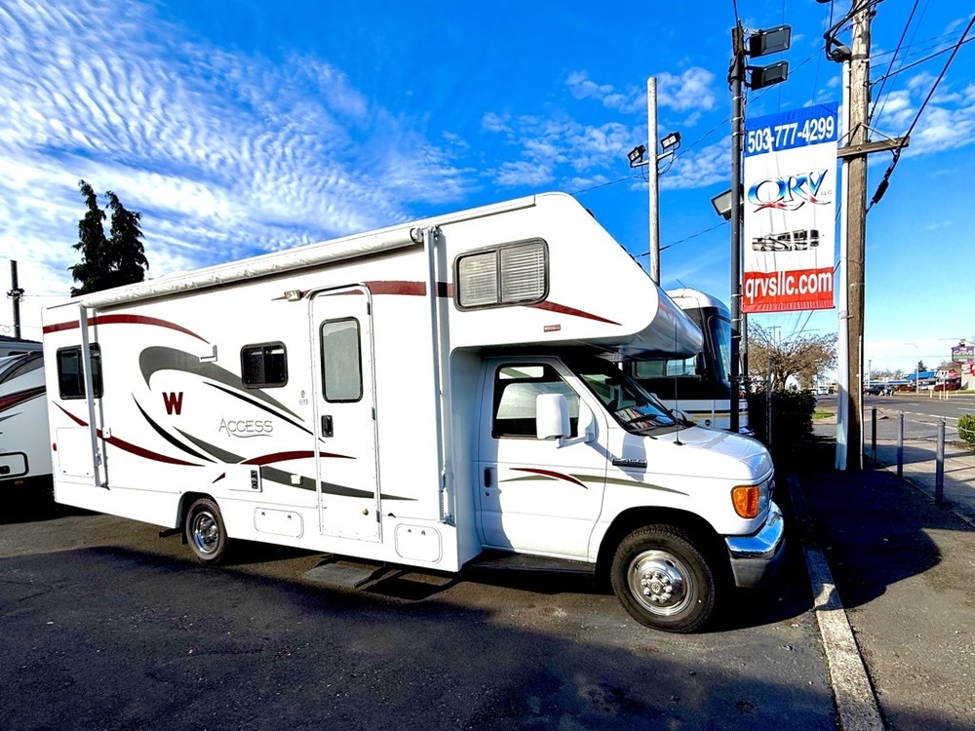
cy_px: 366
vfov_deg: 85.7
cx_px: 488
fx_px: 394
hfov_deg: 102.1
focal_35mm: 14
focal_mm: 2.22
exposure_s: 1/2611
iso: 50
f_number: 2.2
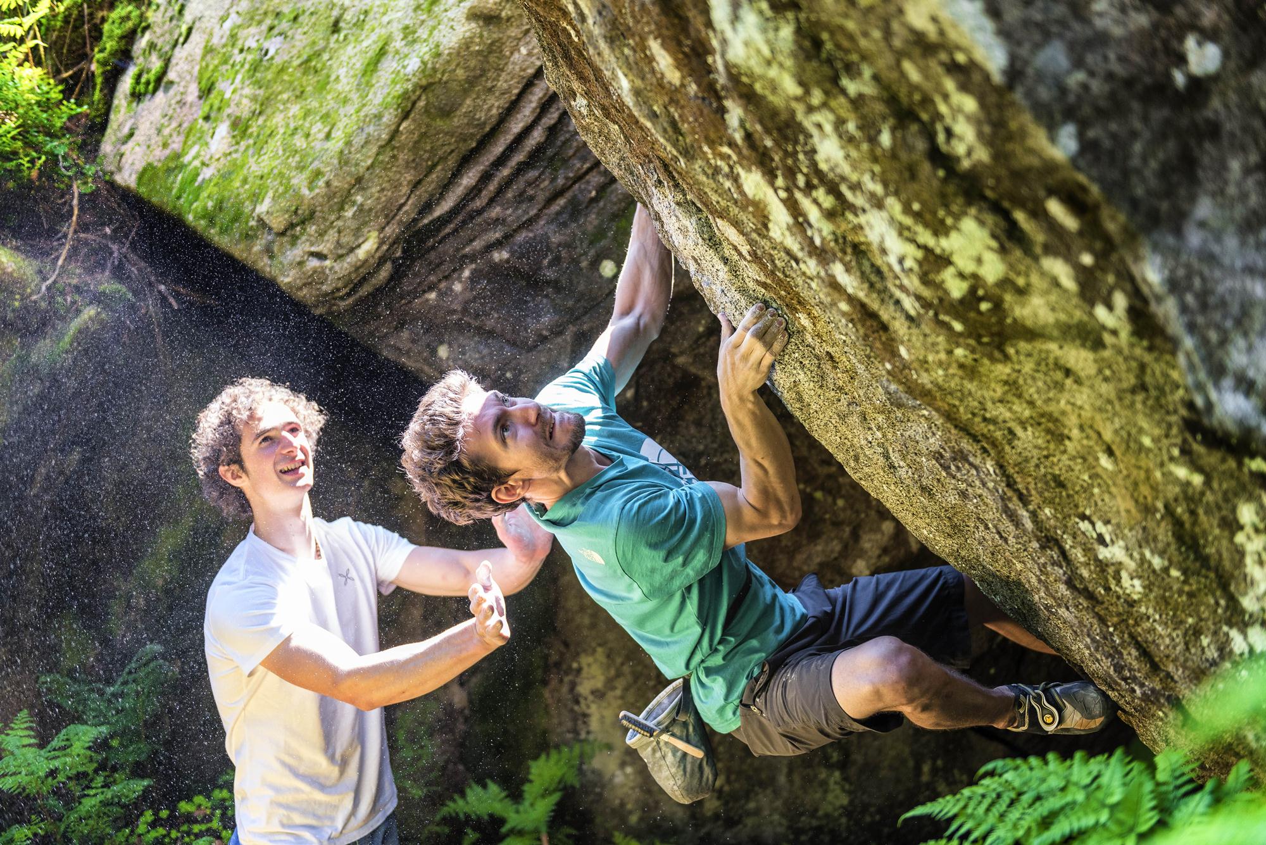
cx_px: 633
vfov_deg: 33.4
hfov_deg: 48.4
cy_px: 422
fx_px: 1407
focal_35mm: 40
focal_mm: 40
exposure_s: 1/400
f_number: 2.8
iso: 400
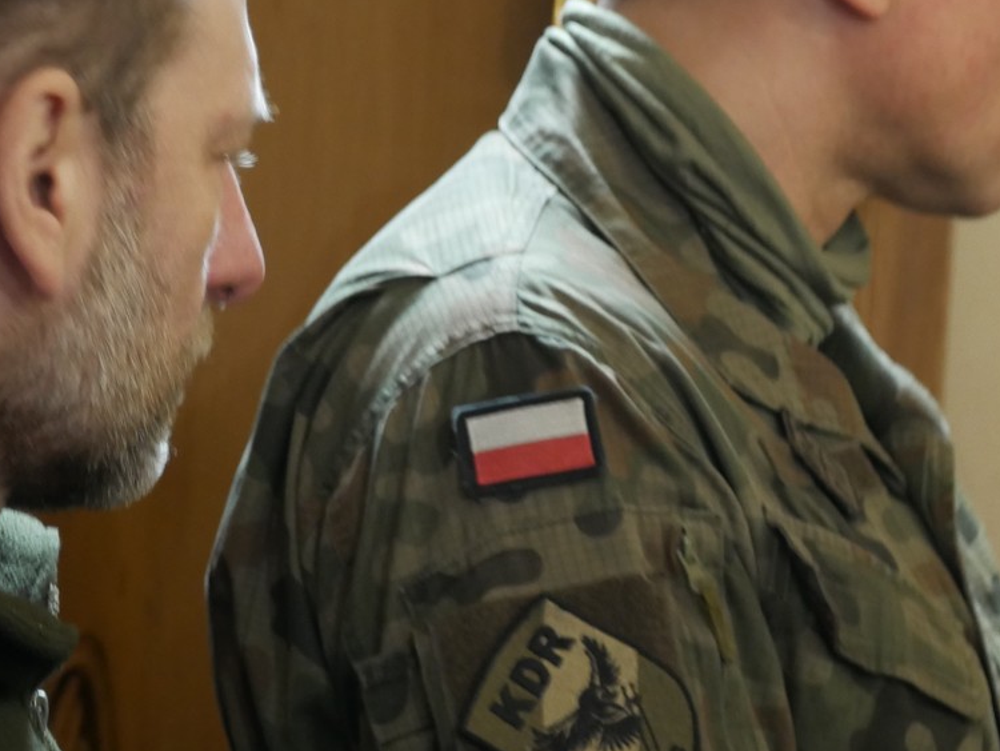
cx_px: 516
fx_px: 6762
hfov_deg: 8.5
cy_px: 288
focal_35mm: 234
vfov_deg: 6.4
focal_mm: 61
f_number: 4.7
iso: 1600
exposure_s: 1/15
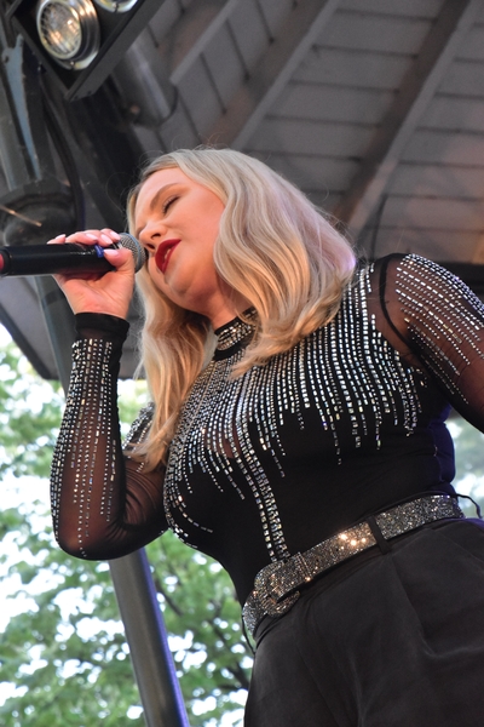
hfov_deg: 10.6
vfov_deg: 15.9
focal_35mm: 129
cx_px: 242
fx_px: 2601
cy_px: 364
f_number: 8
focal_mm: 86
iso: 5000
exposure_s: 1/320
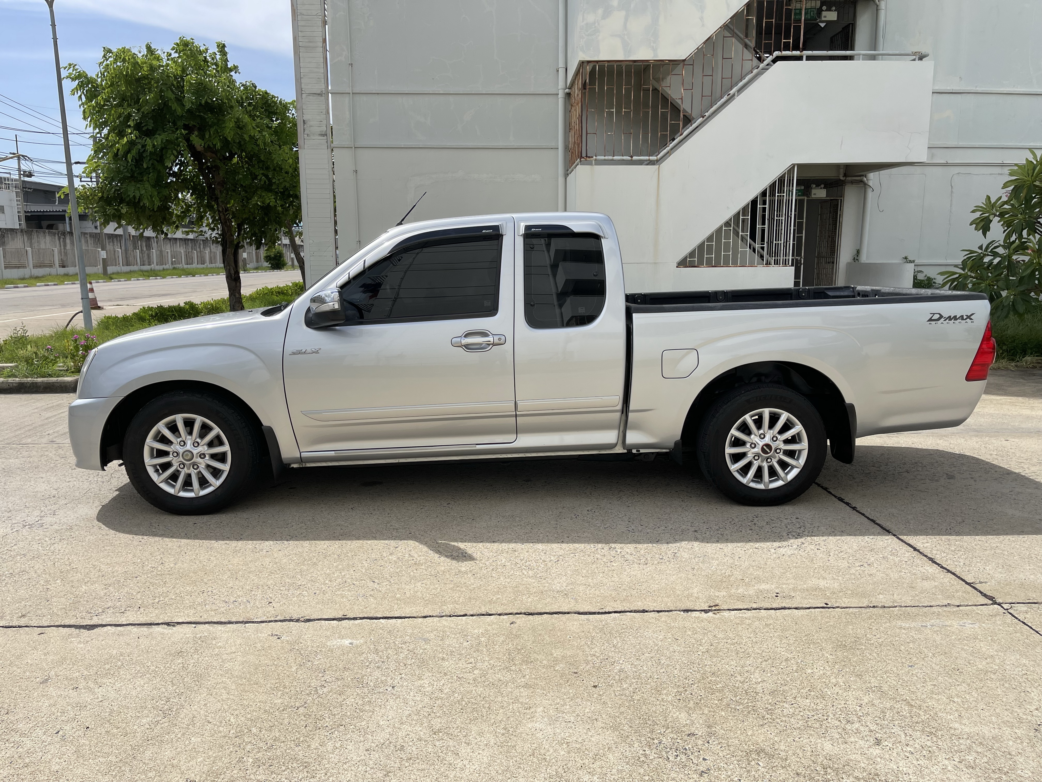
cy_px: 391
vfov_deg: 54.9
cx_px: 521
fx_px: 753
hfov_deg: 69.4
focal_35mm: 25
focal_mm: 5.1
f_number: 1.6
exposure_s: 1/3788
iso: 32
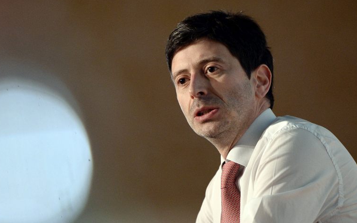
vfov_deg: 4.1
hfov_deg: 6.5
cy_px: 161
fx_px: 3131
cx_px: 163
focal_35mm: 322
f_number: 3.5
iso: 3200
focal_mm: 200
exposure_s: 1/200
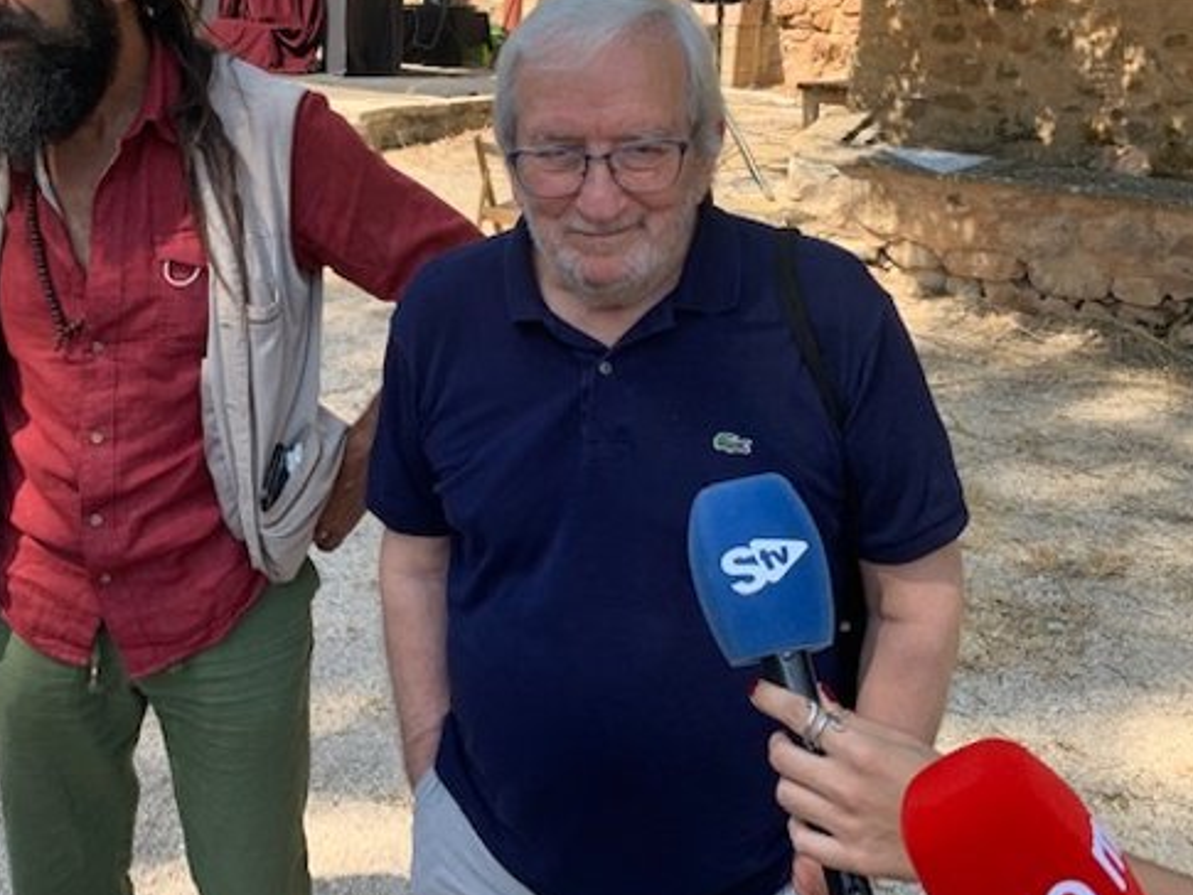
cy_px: 270
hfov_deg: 49.6
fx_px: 1275
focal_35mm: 37
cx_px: 448
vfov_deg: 38.1
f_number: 1.8
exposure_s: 1/474
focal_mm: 4.25
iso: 25
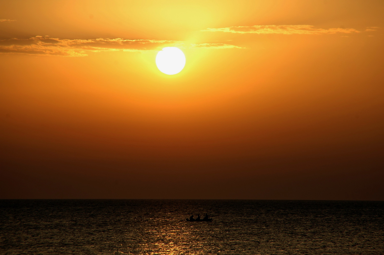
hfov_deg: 6.9
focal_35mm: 300
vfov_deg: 4.6
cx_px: 192
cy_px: 128
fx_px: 3197
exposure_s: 1/1000
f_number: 8
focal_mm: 200
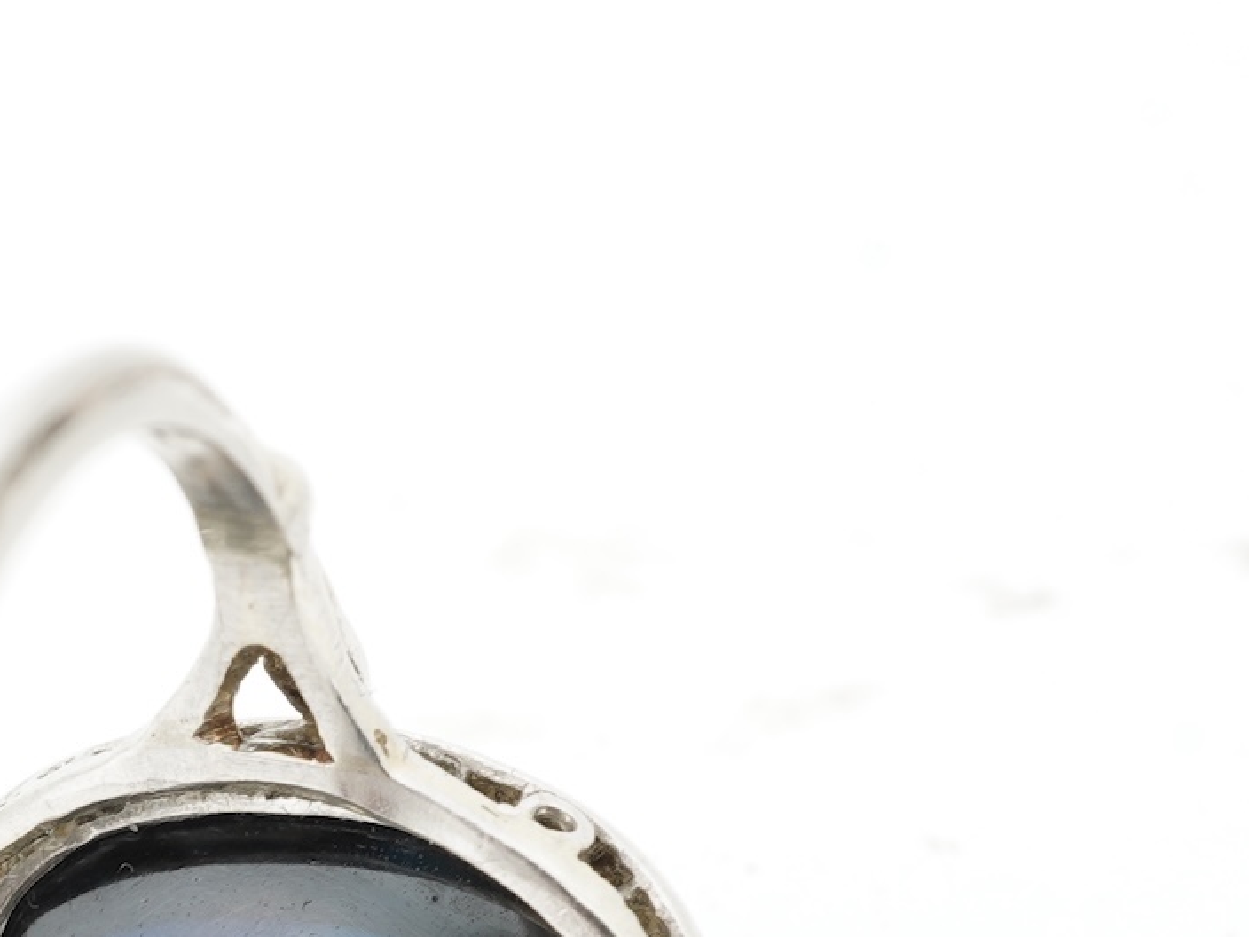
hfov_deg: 16.2
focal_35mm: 121
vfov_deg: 12.1
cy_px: 926
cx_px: 318
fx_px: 4366
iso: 160
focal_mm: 30
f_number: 22
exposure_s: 1/50
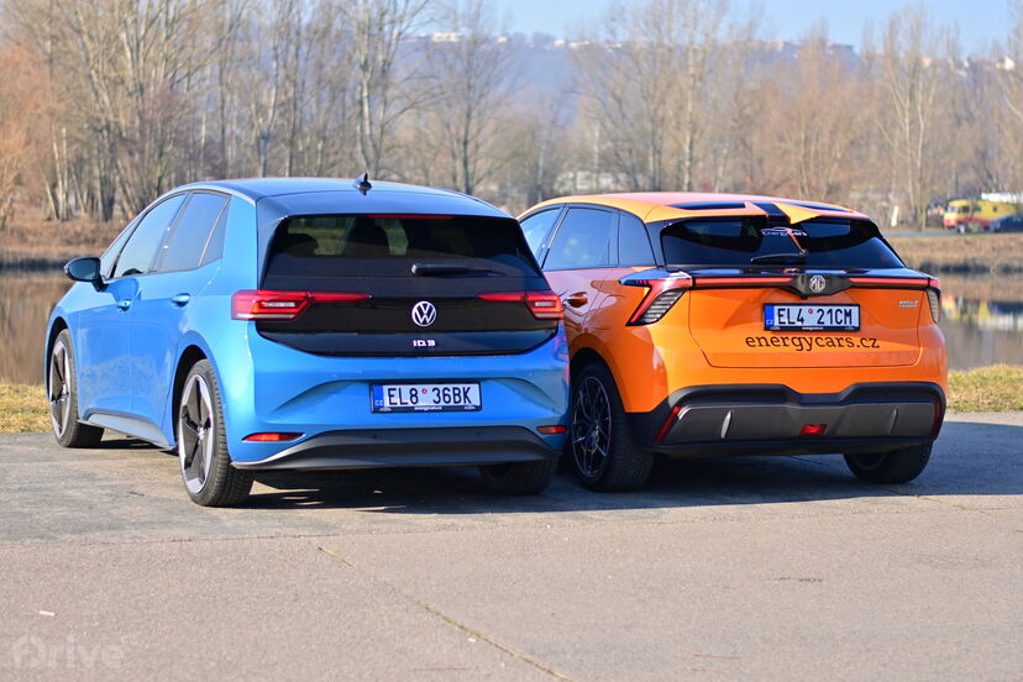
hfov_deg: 27.0
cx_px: 512
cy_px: 341
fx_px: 2131
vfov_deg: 18.2
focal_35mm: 75
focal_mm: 50
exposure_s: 1/3200
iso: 100
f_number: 1.8
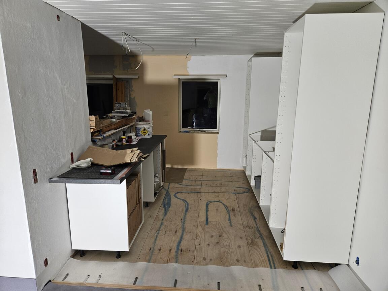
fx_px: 258
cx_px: 194
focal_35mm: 23
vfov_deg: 58.9
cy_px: 146
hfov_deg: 73.9
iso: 80
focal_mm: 5.4
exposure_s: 1/100
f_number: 1.8
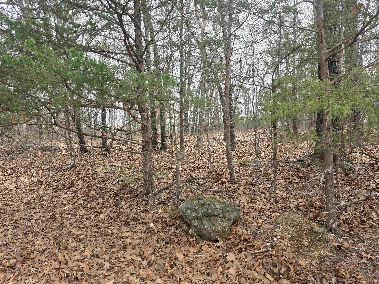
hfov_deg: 73.9
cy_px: 142
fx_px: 252
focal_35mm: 23
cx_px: 190
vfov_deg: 58.9
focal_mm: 6.3
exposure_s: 1/180
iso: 50
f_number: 1.7
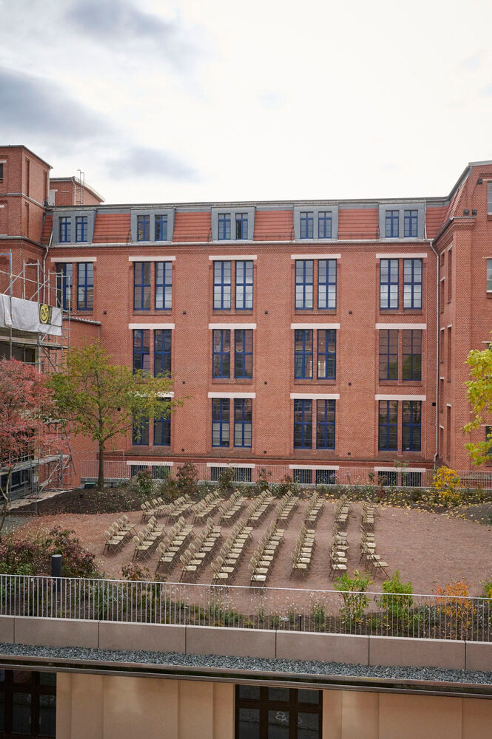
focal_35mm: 35
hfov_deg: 37.8
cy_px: 370
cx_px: 246
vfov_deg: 54.5
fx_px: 719
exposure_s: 1/4000
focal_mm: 35
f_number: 7.1
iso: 2000
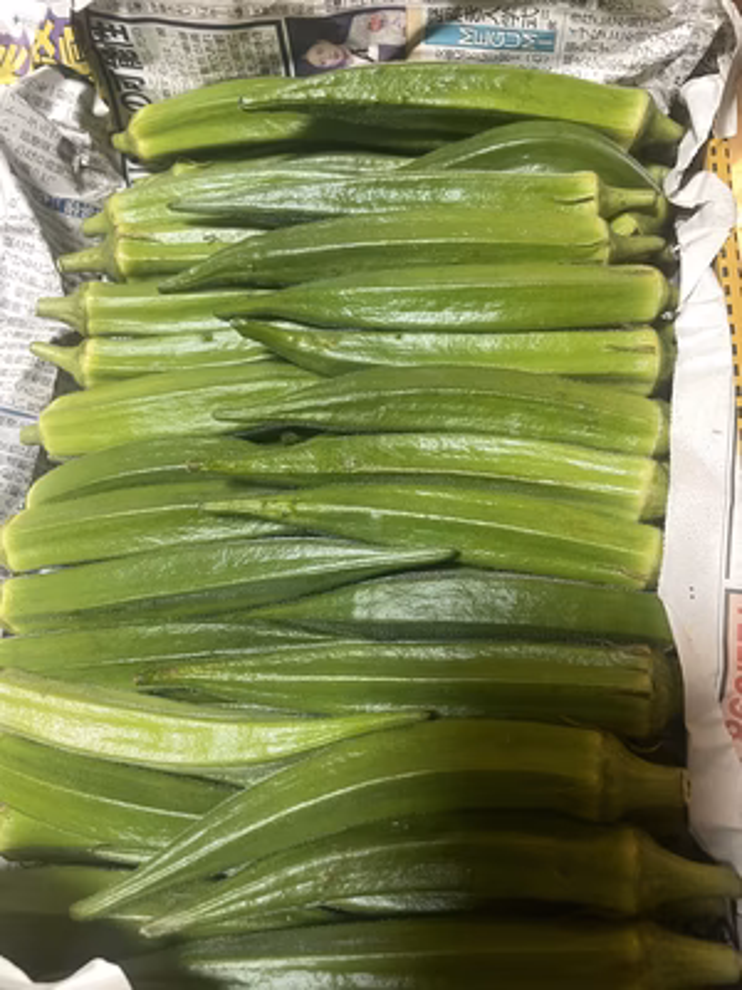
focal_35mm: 26
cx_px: 371
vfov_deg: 67.3
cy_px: 495
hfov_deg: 53.1
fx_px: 743
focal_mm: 4.2
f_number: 1.6
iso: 250
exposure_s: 1/52
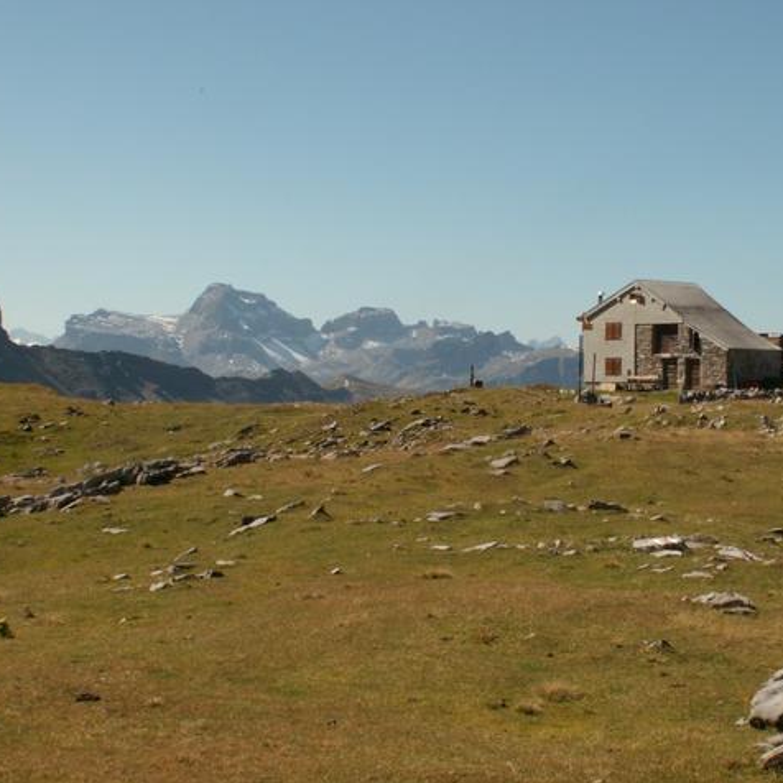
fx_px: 1766
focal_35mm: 69
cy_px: 390
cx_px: 505
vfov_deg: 25.0
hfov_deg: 24.9
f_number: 8
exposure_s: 1/200
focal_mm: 9.69
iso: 50
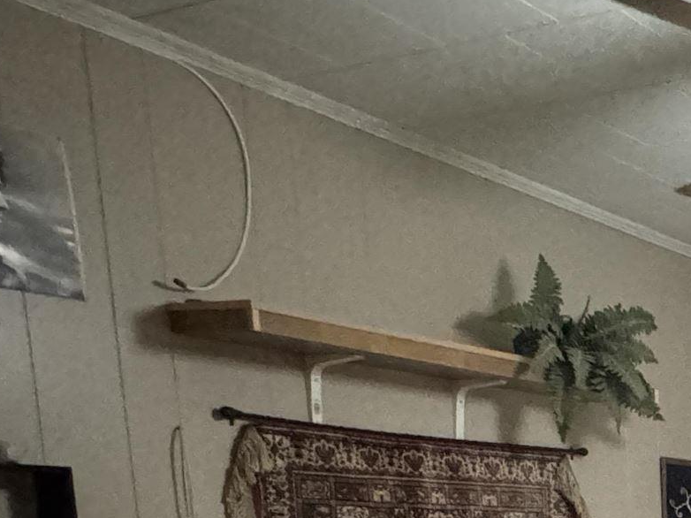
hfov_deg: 25.7
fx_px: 1098
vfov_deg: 22.8
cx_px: 1048
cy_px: 726
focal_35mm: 55
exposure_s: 1/40
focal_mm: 2.22
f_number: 2.2
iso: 1000
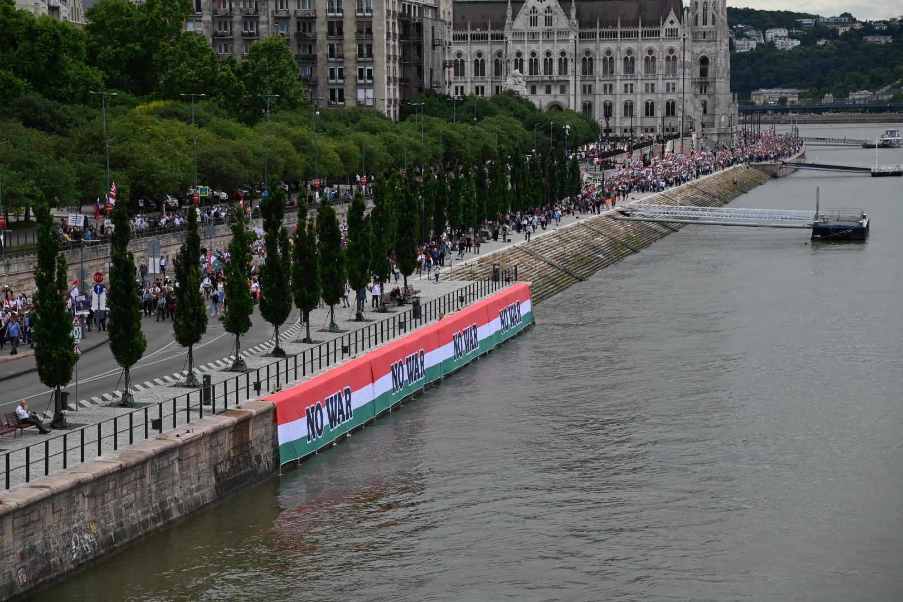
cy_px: 301
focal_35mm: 98
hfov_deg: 20.8
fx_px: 2458
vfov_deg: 14.0
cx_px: 452
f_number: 6.3
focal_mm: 98
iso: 100
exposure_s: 1/400
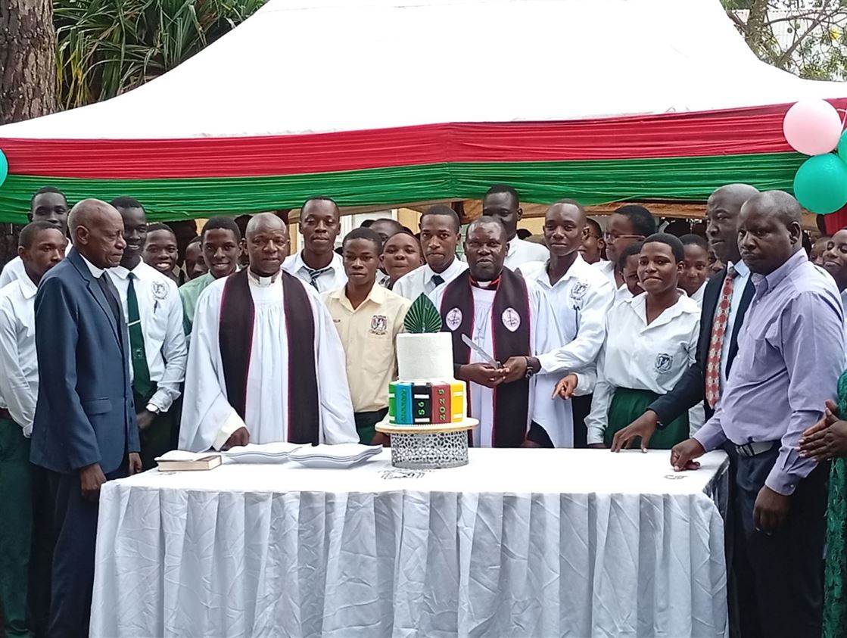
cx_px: 424
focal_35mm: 64
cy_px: 319
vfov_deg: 23.0
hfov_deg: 30.2
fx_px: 1569
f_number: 1.8
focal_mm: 3.84
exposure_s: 1/187
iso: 52
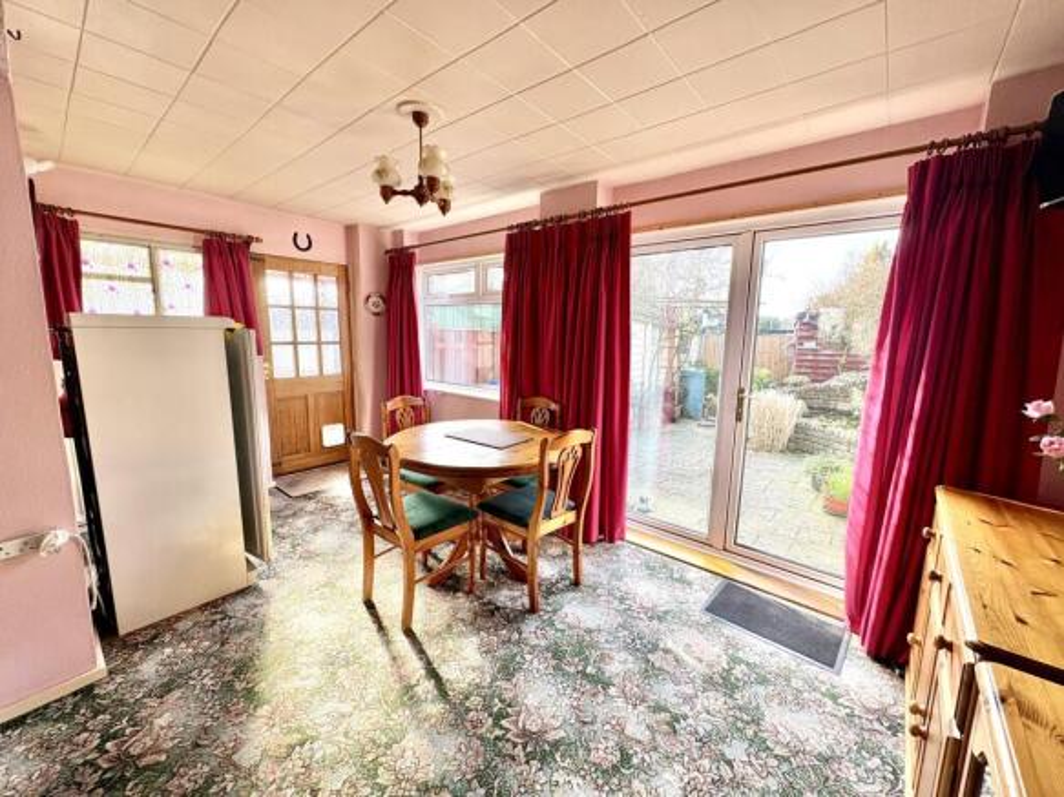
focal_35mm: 14
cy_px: 398
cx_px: 532
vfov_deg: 85.7
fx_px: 430
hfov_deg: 102.1
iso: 64
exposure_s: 1/99
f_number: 2.2
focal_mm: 2.22
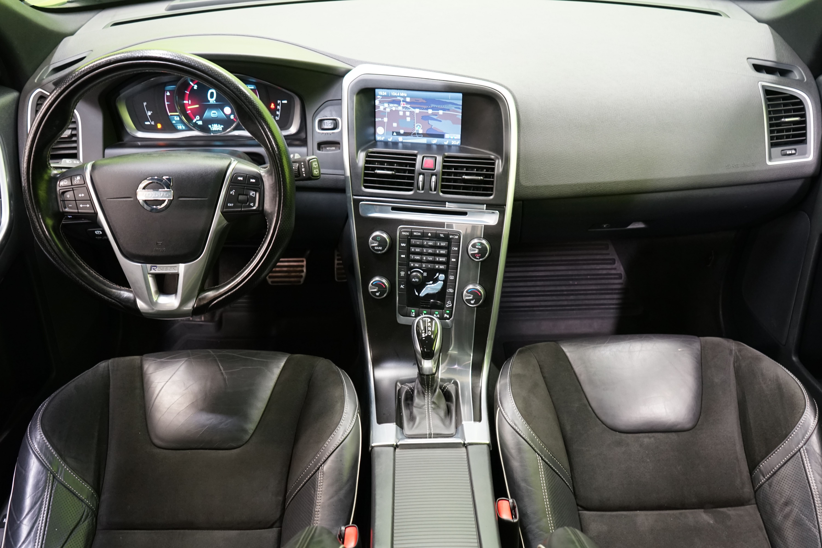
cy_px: 274
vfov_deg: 45.0
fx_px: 662
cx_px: 411
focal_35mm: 29
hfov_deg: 63.7
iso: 2000
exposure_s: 1/13
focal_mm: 29
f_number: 5
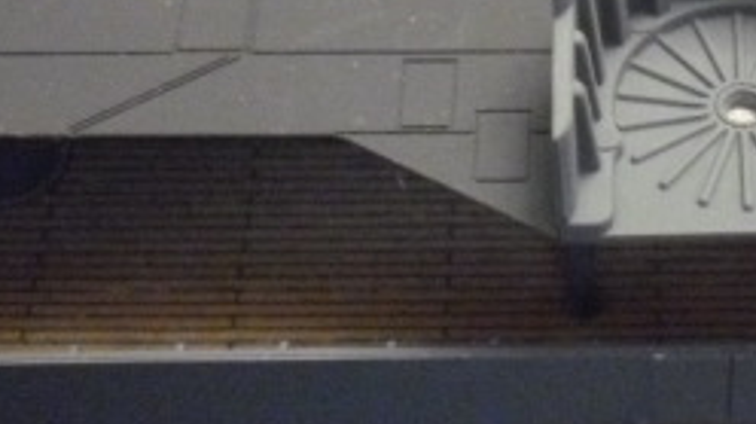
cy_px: 107
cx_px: 768
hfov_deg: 19.4
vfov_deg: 11.3
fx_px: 2143
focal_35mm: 107
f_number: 2.8
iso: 800
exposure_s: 1/15
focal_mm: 6.2
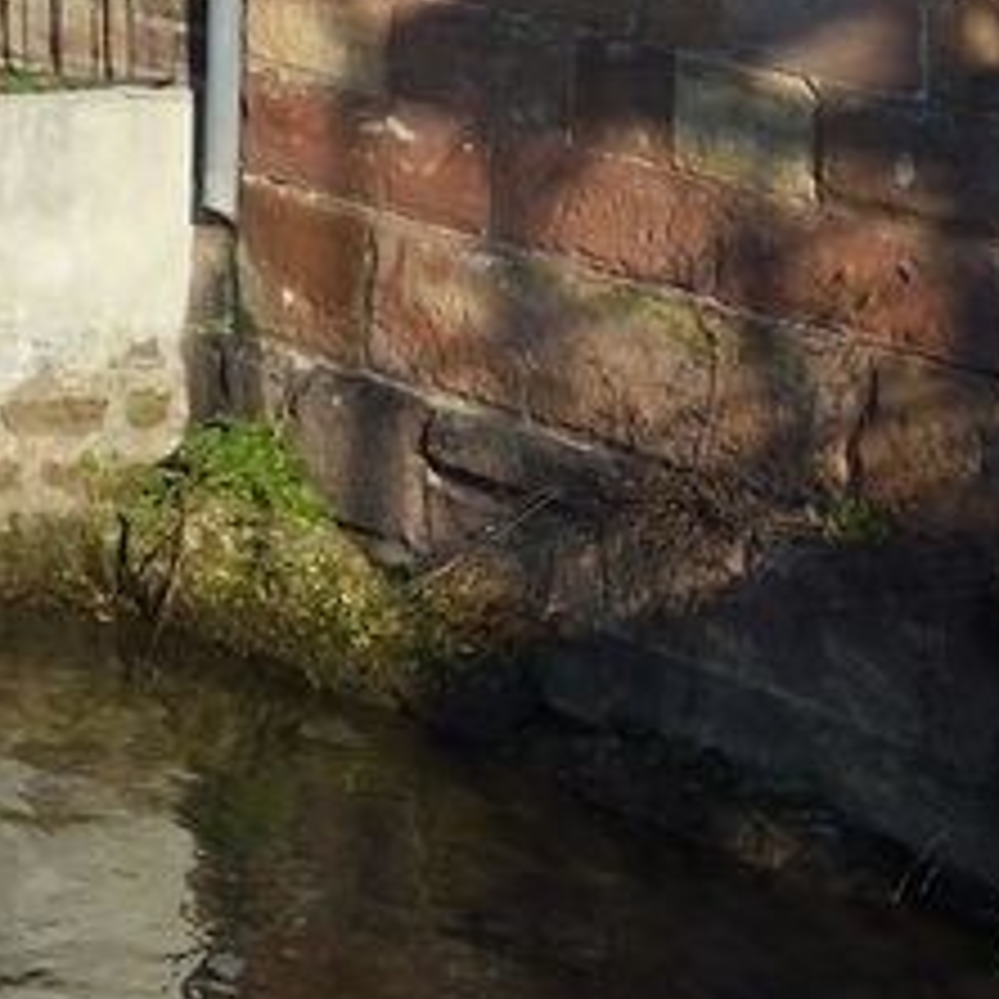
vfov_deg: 8.5
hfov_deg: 7.8
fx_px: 6400
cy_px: -1015
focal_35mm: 196
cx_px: -1890
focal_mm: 32
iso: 200
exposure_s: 1/500
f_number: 9
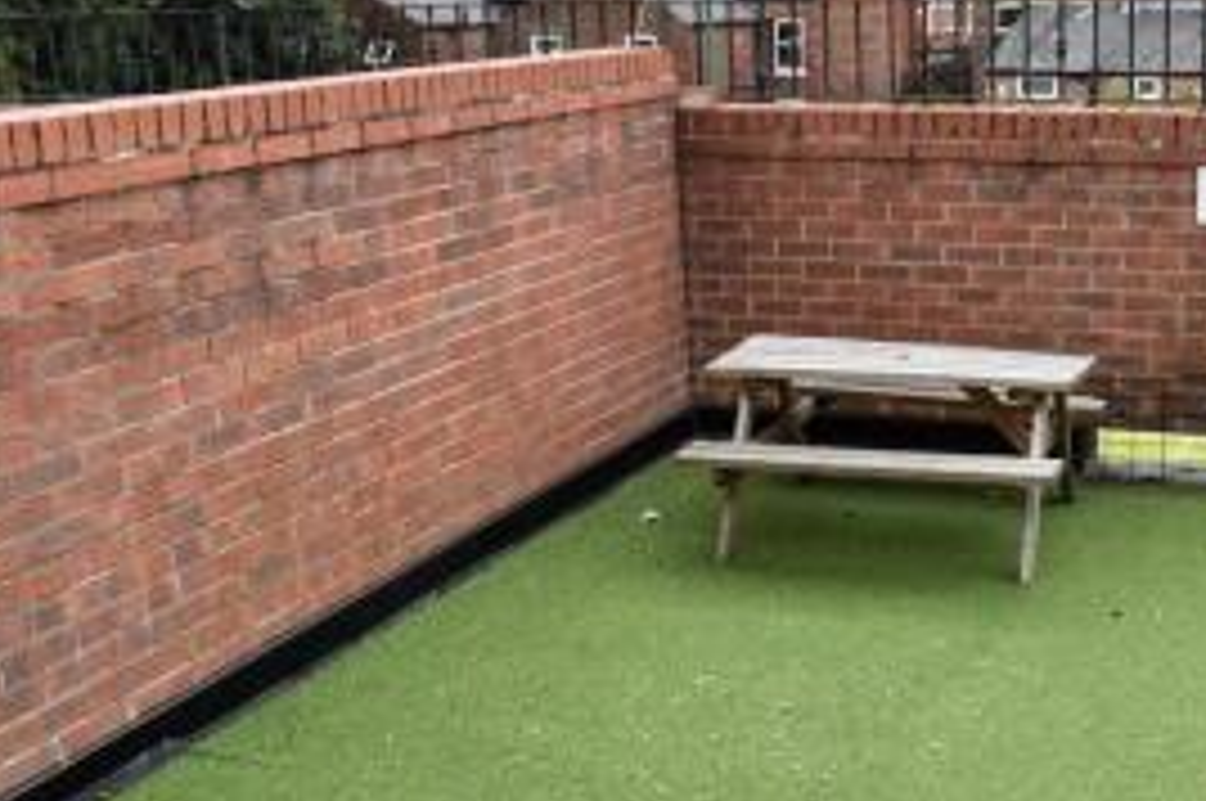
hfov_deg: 38.8
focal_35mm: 48
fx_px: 1606
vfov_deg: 28.0
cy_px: 475
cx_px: 1044
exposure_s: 1/250
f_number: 8
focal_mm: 18
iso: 400
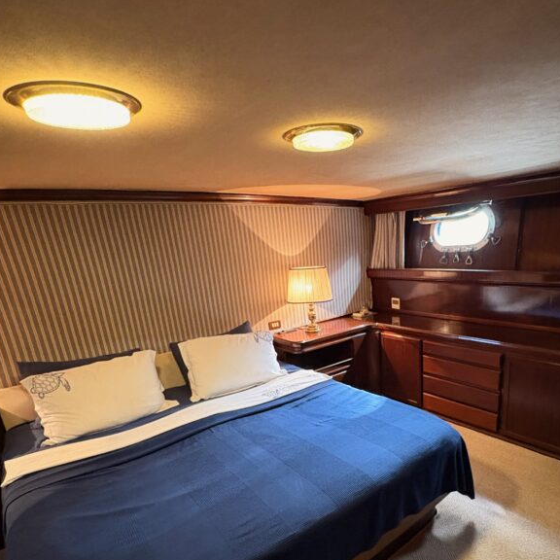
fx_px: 403
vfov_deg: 67.7
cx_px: 347
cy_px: 372
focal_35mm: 22
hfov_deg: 68.6
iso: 800
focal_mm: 2.22
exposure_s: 1/50
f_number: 2.2
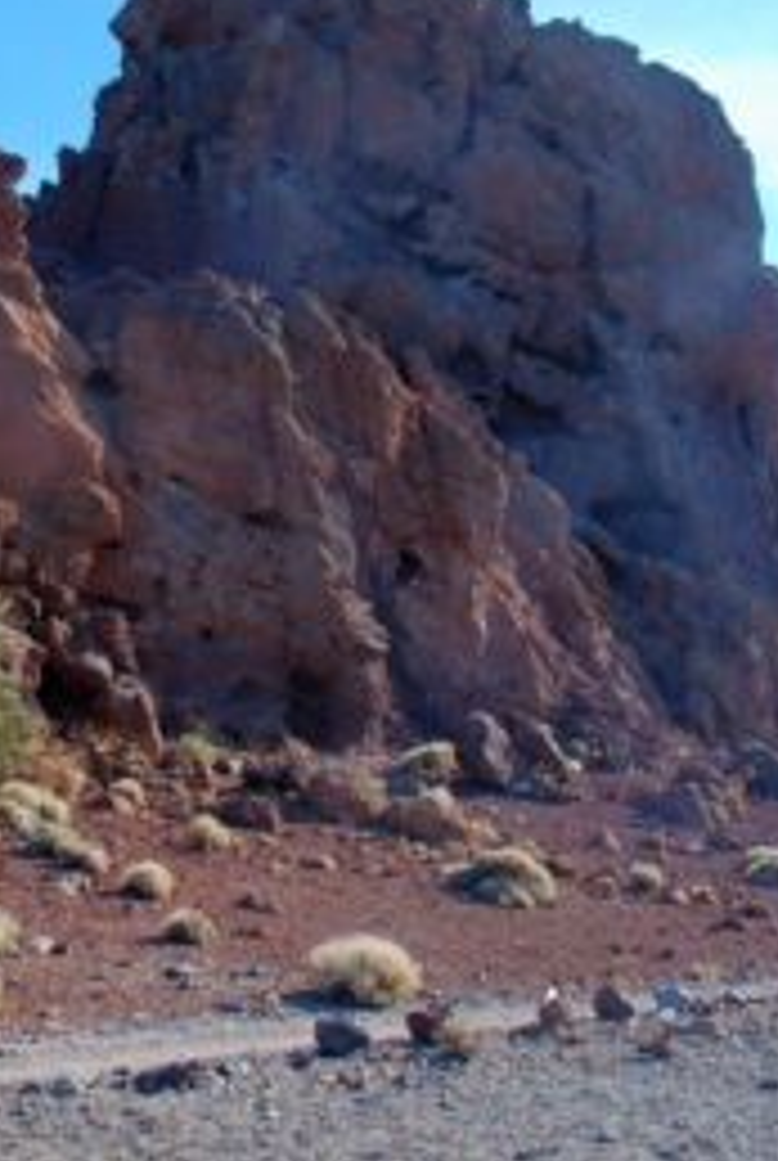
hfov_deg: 26.0
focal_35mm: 52
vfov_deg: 37.8
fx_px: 1679
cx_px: 274
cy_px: 403
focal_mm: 20
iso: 400
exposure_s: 1/250
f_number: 8
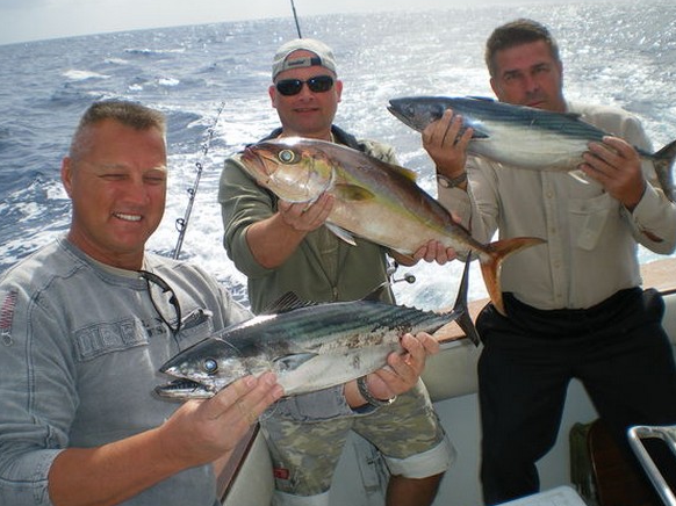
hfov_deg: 47.9
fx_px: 761
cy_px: 250
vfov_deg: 36.8
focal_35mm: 39
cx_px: 322
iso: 50
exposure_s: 1/500
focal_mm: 6.3
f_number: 4.6
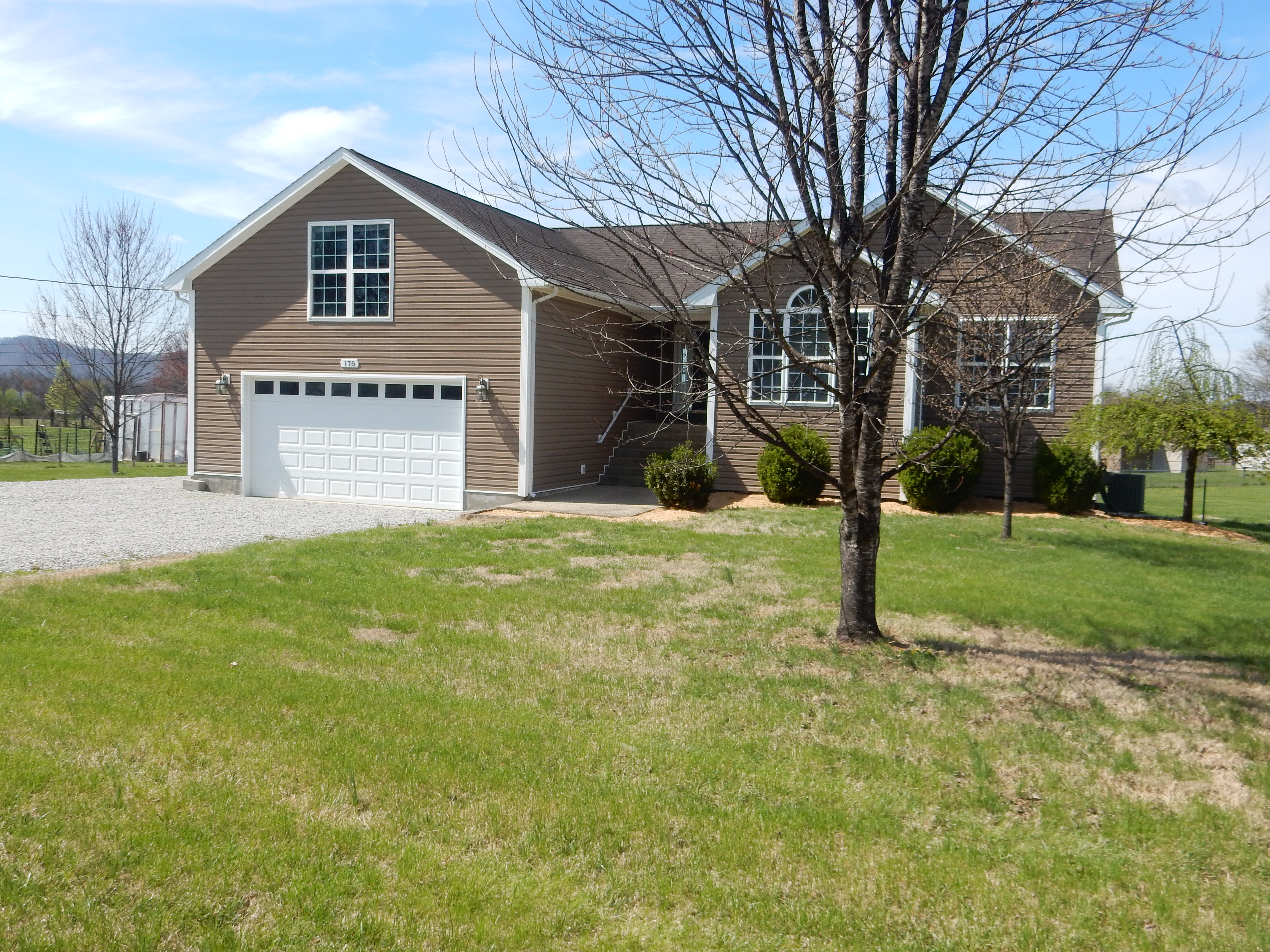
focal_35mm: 30
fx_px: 1101
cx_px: 635
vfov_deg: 46.8
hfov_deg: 60.0
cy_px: 476
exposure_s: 1/800
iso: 125
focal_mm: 5.4
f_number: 4
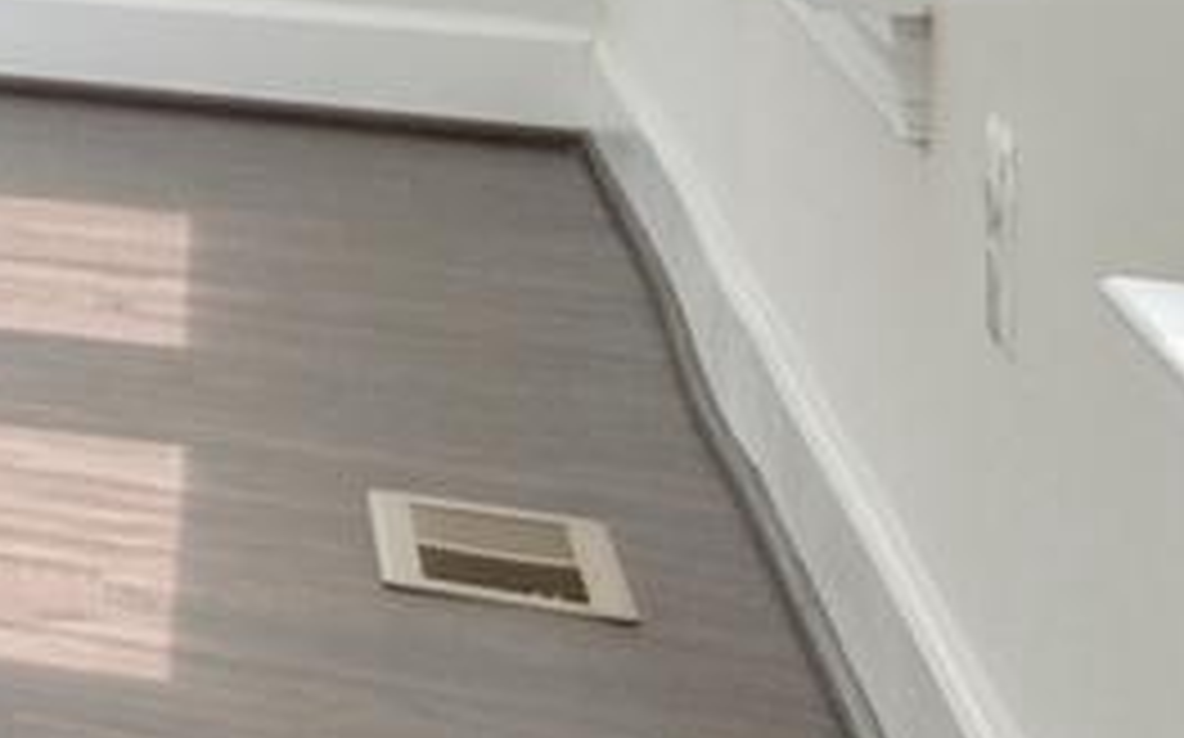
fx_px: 3837
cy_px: -596
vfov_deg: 10.3
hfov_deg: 10.0
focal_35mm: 119
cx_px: -2796
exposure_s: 1/60
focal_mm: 10
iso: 100
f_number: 4
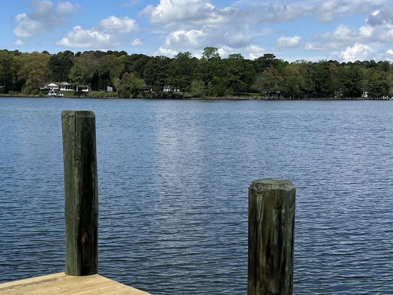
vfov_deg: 23.6
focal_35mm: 62
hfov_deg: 31.1
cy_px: 150
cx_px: 164
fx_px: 704
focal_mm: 5.7
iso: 50
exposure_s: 1/5587
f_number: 1.5
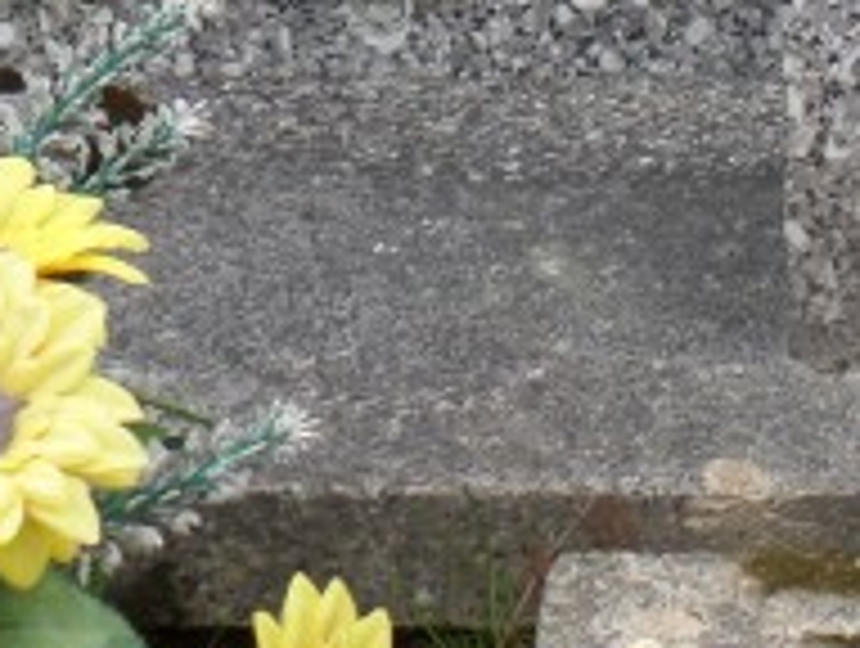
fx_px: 5327
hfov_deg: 9.1
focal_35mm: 214
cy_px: -364
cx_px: 1058
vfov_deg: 6.9
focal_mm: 11.4
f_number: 3.6
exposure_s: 1/90
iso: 100
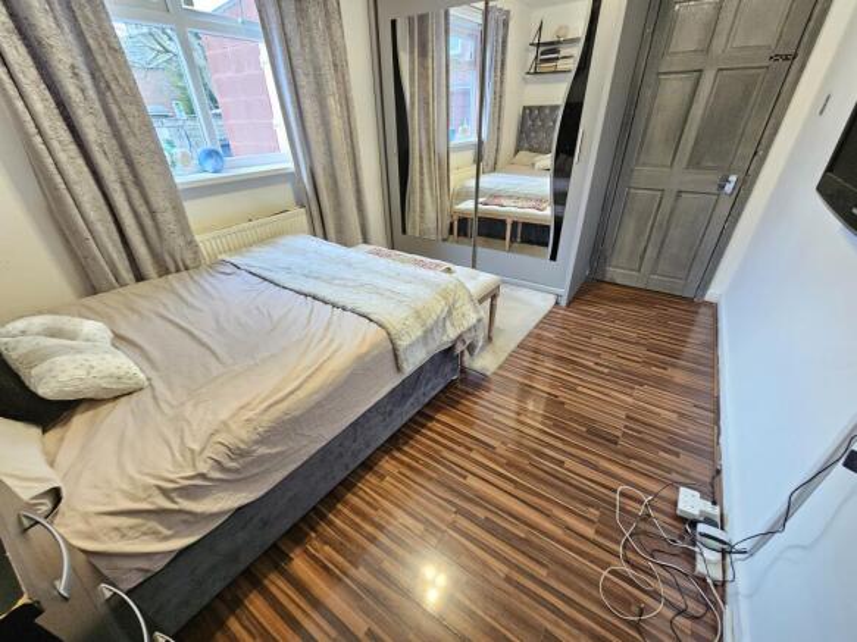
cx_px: 428
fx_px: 322
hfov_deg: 106.2
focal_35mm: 13
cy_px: 321
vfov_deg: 89.9
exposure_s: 1/33
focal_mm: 2.2
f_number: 2.2
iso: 640
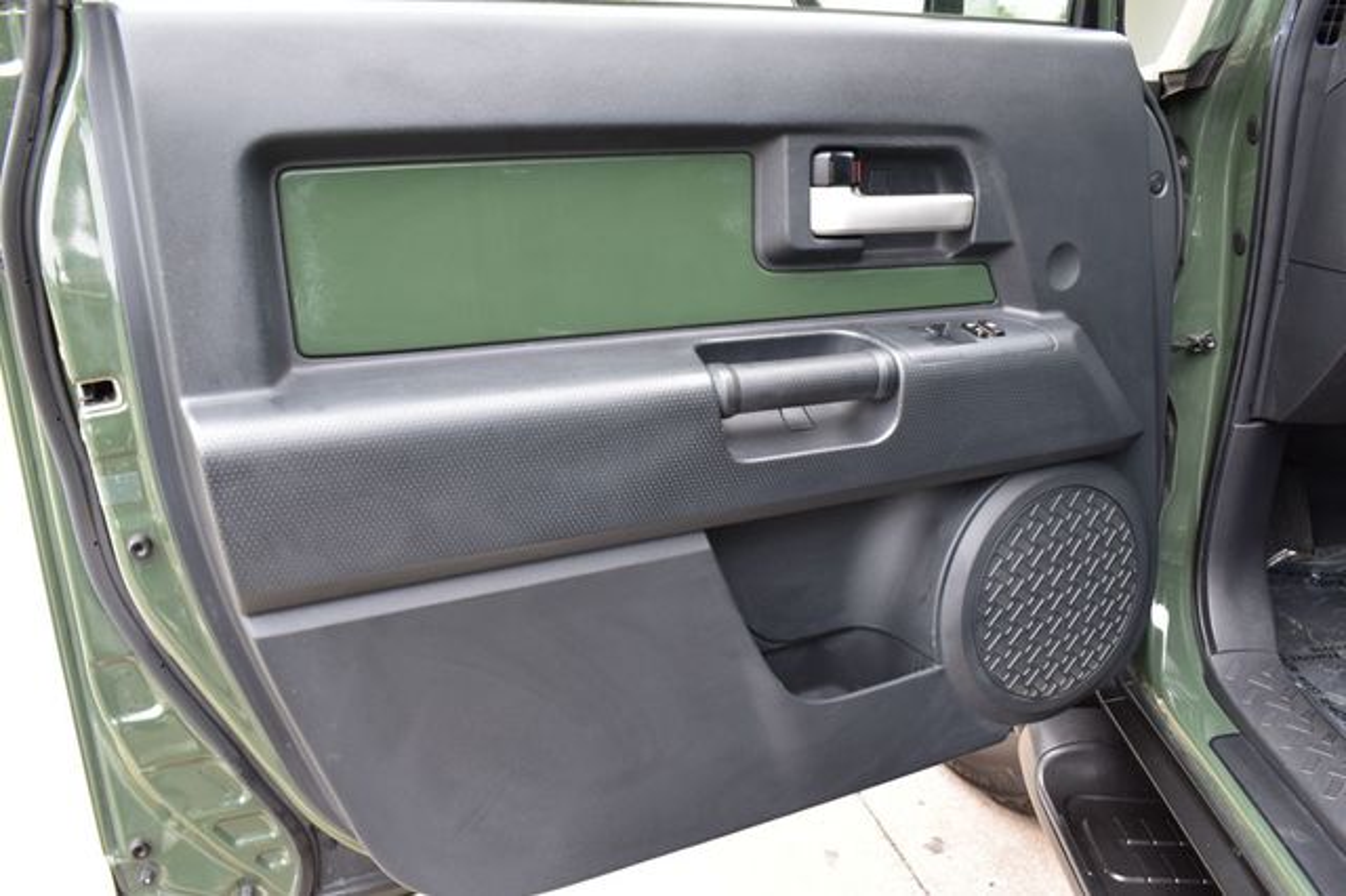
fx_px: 1121
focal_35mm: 30
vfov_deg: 43.6
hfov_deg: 62.0
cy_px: 448
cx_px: 673
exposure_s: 1/50
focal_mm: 20
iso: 400
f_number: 8
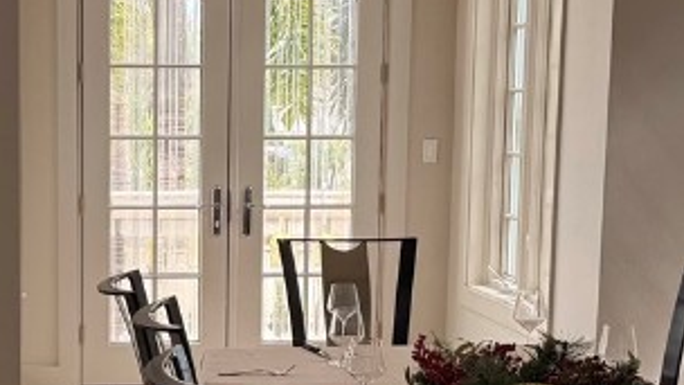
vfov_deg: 13.7
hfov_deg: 23.9
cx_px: 173
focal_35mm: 88
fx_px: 1596
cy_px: 275
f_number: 1.78
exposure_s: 1/308
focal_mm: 6.76
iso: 100
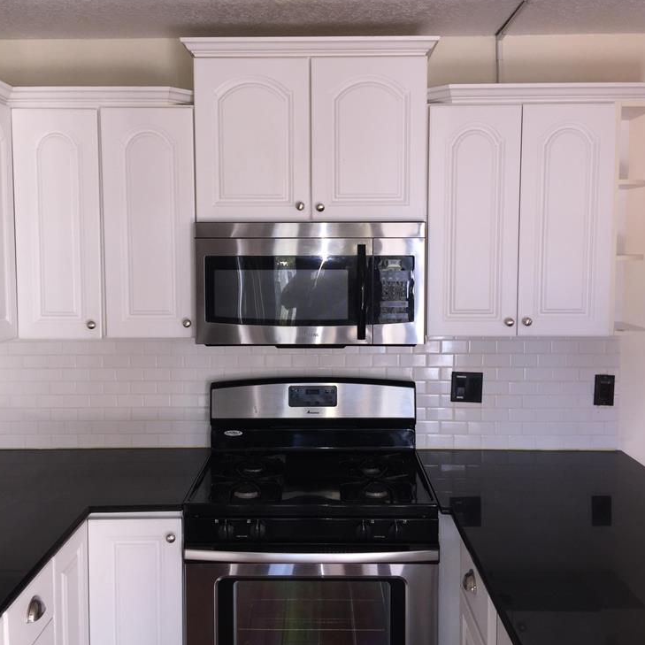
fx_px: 759
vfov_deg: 46.0
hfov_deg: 46.0
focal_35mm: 36
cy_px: 314
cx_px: 318
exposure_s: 1/36
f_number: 2.2
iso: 32
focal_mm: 4.15
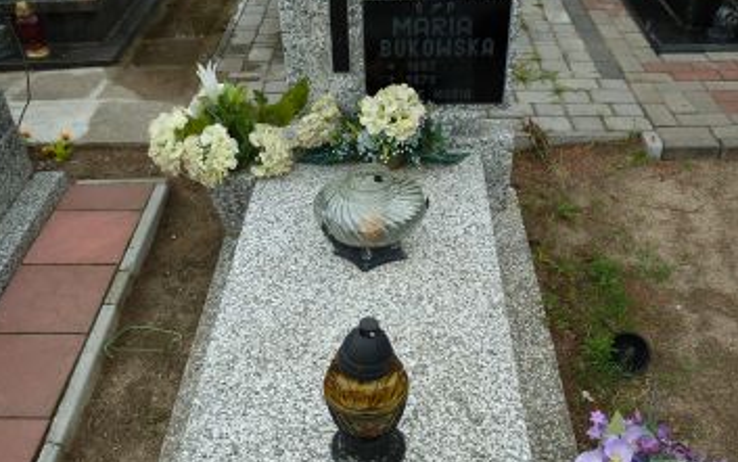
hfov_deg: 54.0
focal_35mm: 36
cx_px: 366
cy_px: 339
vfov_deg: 34.7
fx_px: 724
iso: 80
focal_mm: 4.1
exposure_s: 1/250
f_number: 4
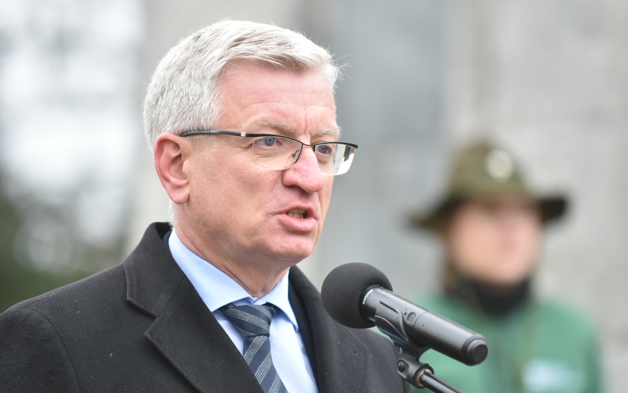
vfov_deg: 4.3
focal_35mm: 307
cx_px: 314
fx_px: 5254
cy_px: 208
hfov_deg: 6.8
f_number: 2.8
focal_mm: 200
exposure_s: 1/320
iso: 400
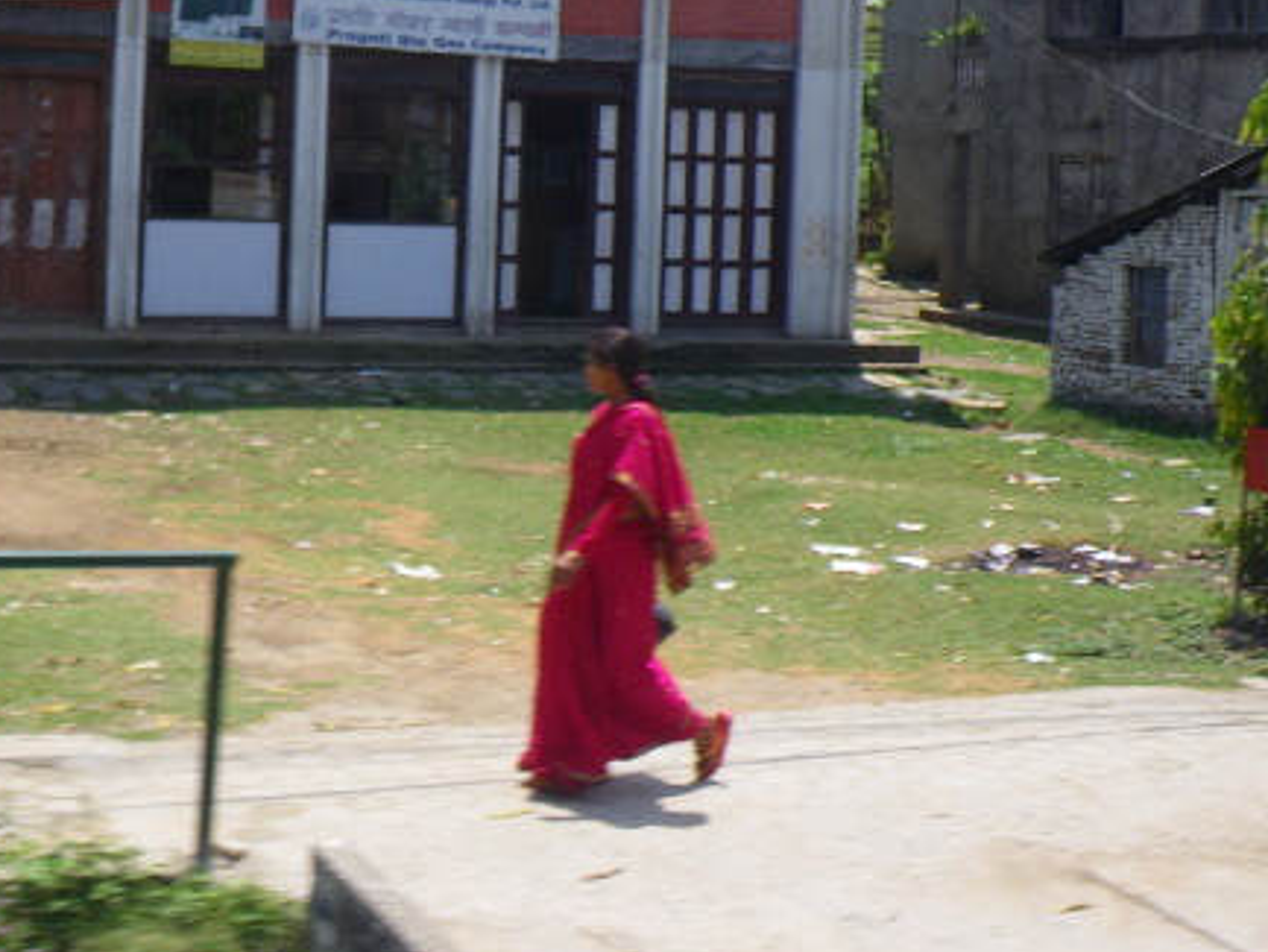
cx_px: 365
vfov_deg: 21.4
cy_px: 82
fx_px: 2455
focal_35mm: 67
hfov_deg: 28.7
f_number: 4.6
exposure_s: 1/250
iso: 50
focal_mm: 6.1
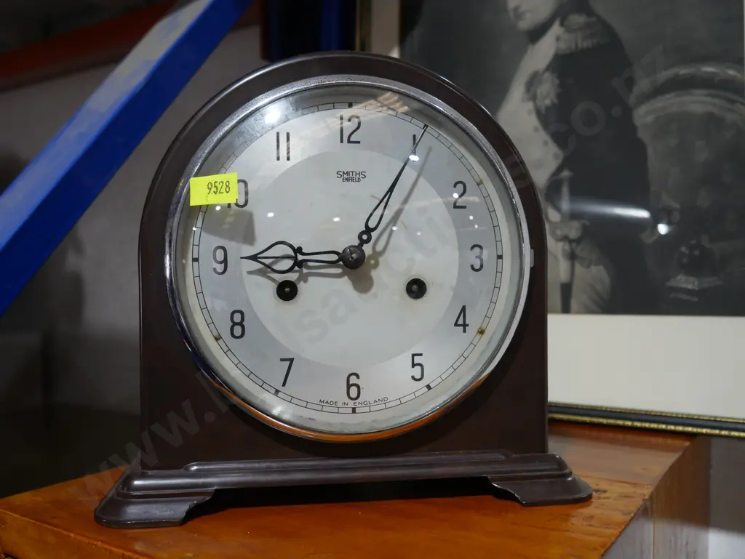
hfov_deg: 56.8
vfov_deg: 44.2
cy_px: 280
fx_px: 689
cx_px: 372
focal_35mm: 32
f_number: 3.6
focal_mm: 16
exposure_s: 1/60
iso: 320
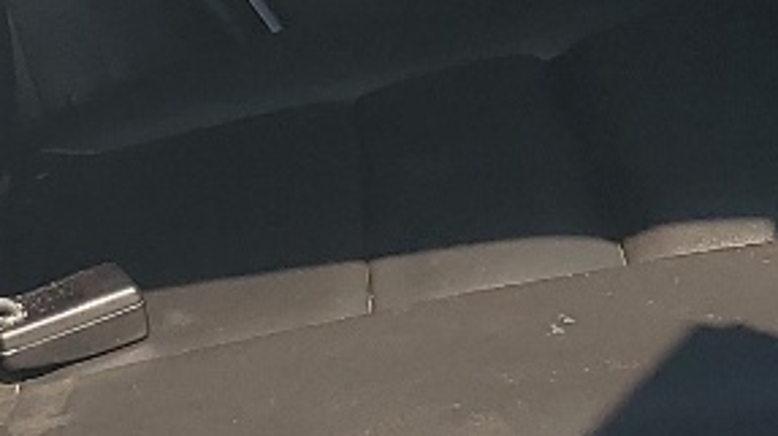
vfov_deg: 7.6
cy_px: -8
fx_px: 3257
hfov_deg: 13.6
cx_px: 165
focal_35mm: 158
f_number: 1.5
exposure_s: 1/1429
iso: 50
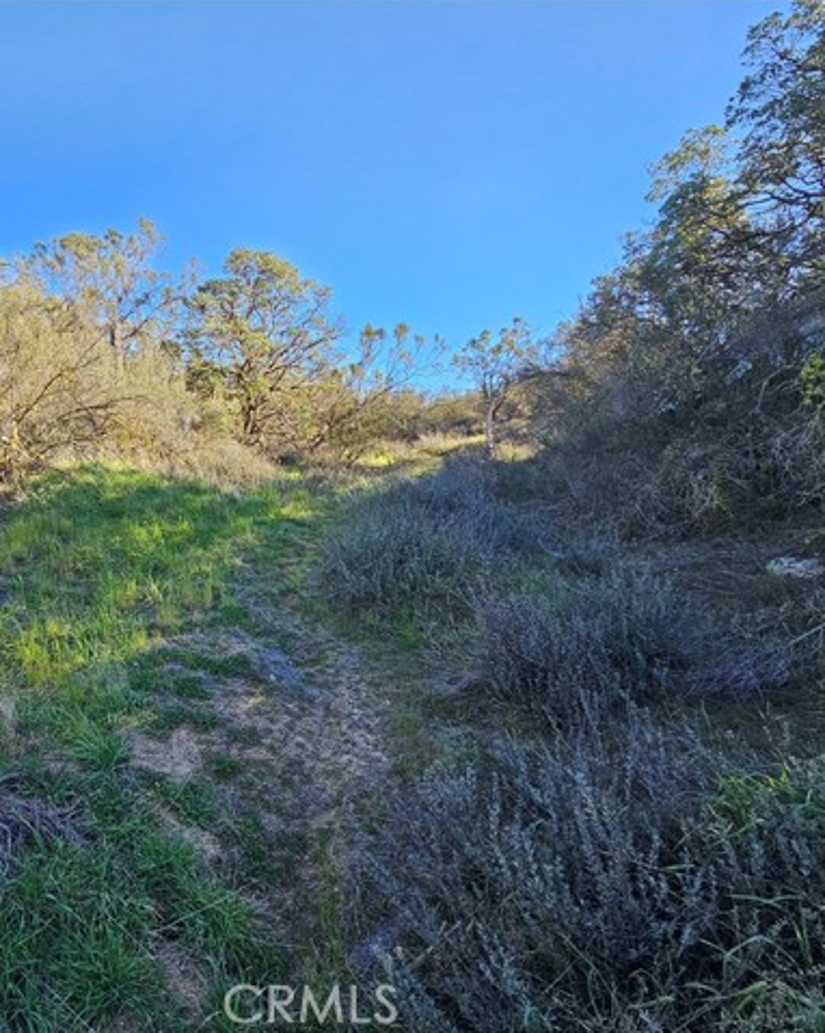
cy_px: 516
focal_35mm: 17
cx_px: 205
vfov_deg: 89.7
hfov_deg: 71.6
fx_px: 519
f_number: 2.2
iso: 50
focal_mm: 2.2
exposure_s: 1/334
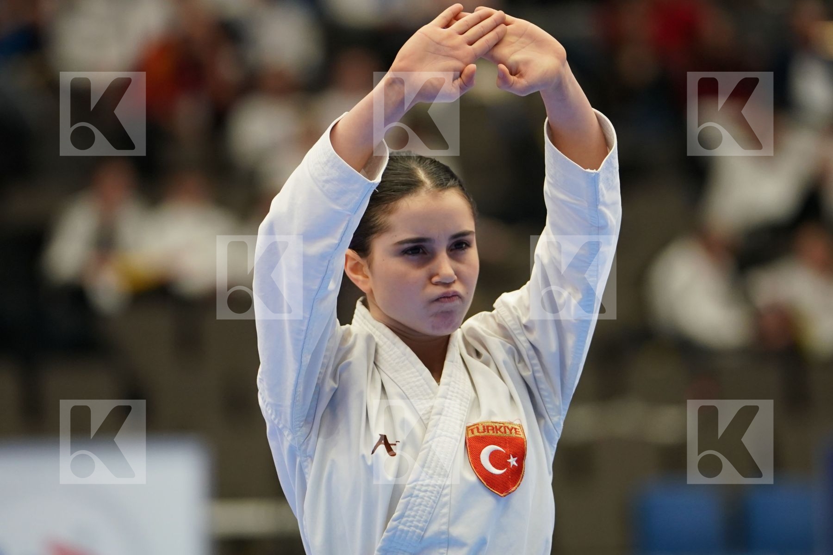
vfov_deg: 4.6
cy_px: 278
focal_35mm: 300
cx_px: 416
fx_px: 6941
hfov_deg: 6.9
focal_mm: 200
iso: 1600
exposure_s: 1/500
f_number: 2.8
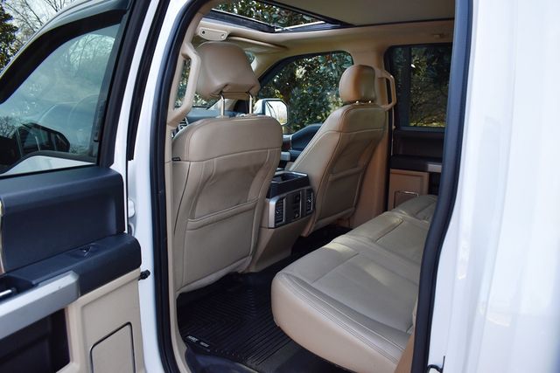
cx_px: 280
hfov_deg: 67.4
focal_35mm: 27
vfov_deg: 48.0
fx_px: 420
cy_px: 186
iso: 400
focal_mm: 18
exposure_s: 1/250
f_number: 5
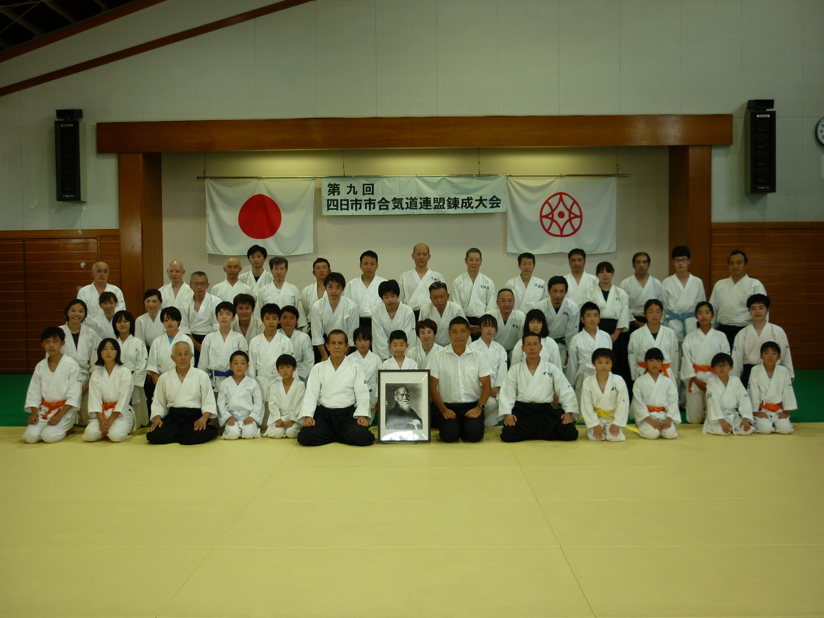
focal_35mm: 33
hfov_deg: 55.4
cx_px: 412
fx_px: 786
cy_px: 309
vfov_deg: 42.9
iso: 80
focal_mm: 5.5
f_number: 2.8
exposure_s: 1/50
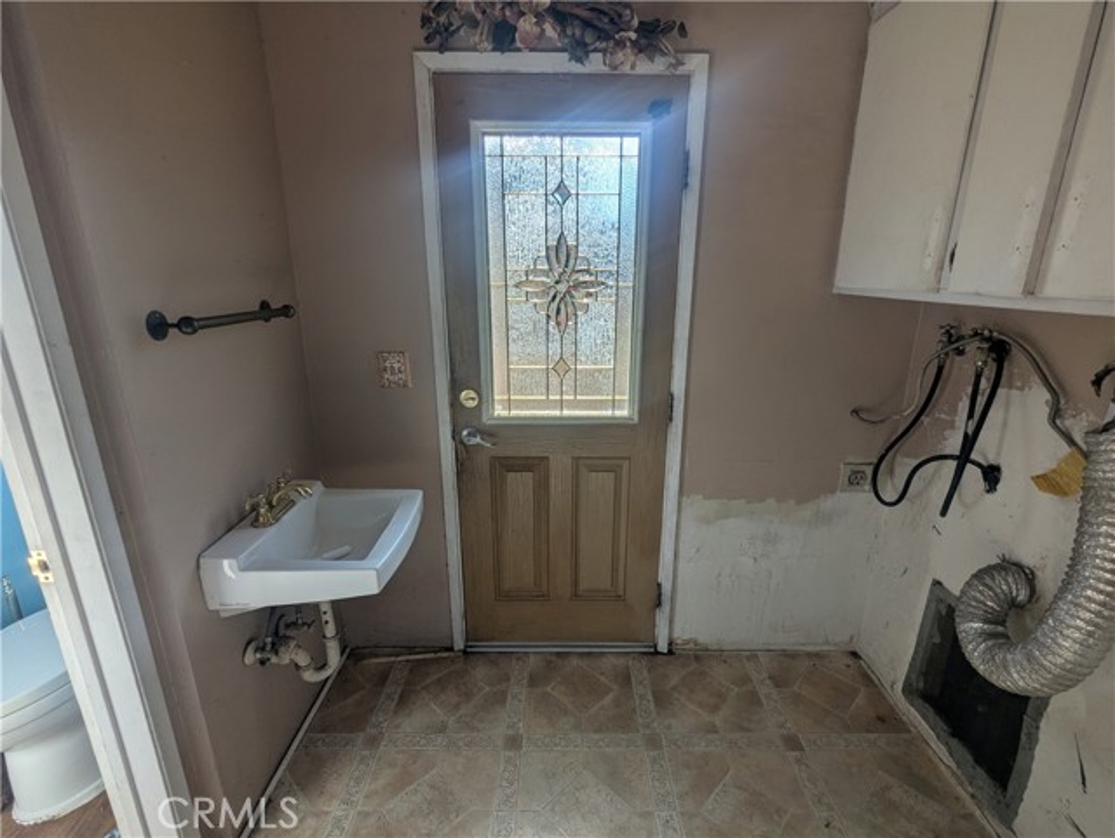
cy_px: 419
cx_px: 558
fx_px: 516
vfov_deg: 78.2
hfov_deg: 94.5
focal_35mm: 16
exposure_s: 1/664
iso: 51
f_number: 2.2
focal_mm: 2.35
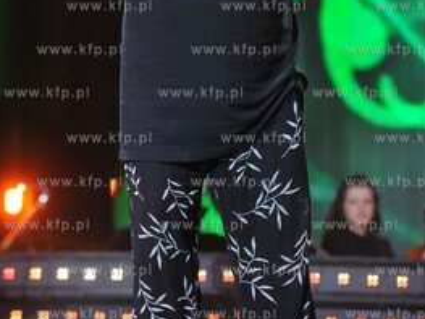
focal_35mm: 263
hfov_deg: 7.5
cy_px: 3
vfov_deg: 5.6
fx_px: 3228
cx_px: 212
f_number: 5.6
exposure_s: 1/250
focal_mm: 180
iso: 3200
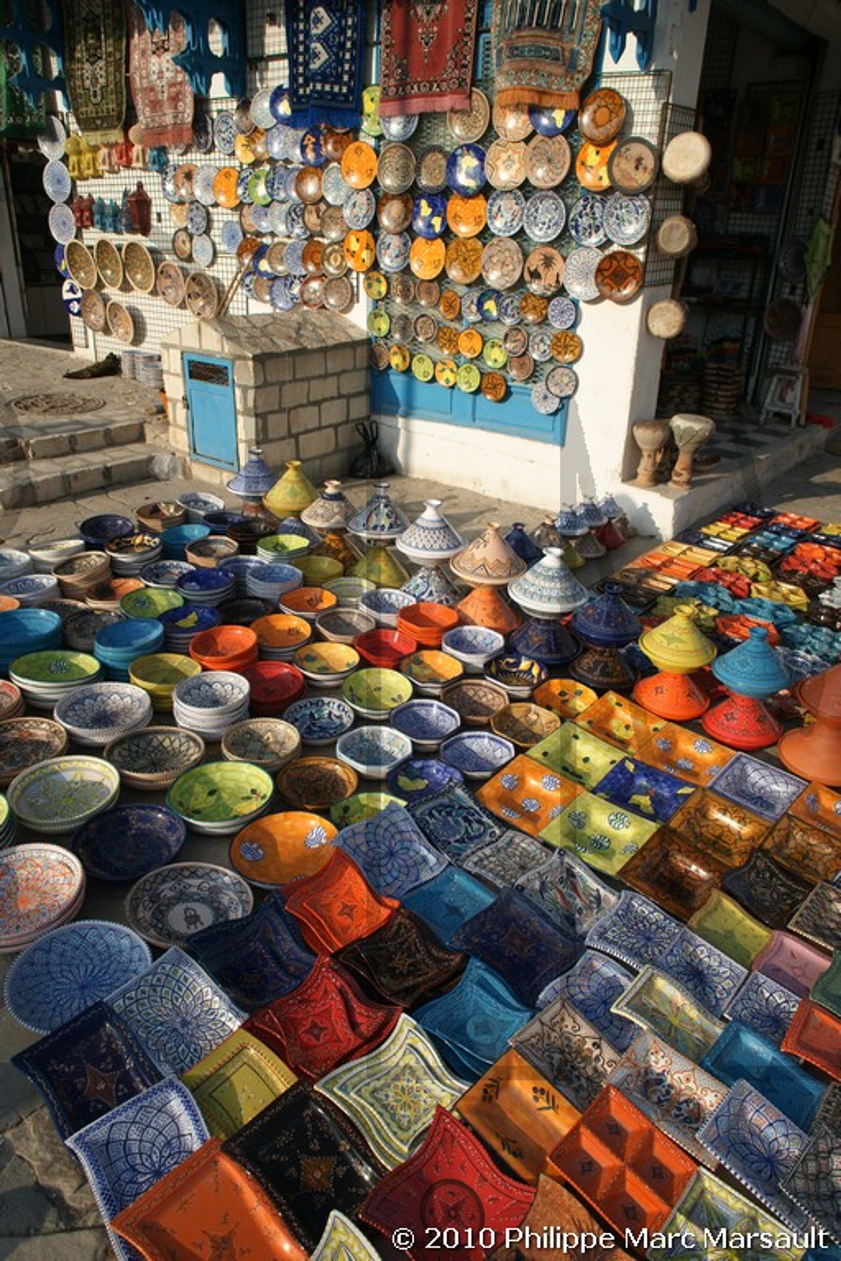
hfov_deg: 53.1
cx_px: 420
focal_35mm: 24
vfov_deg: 73.7
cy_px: 630
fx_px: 841
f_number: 9
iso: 100
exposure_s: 1/250
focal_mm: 24
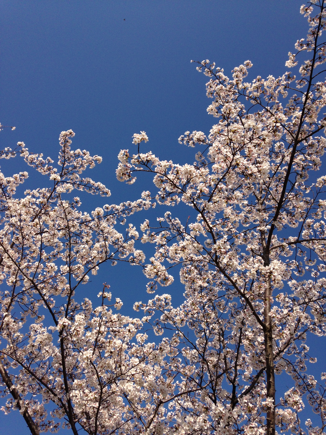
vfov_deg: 55.4
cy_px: 218
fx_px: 414
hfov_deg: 42.9
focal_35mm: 33
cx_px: 163
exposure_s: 1/1748
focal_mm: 4.12
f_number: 2.4
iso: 50
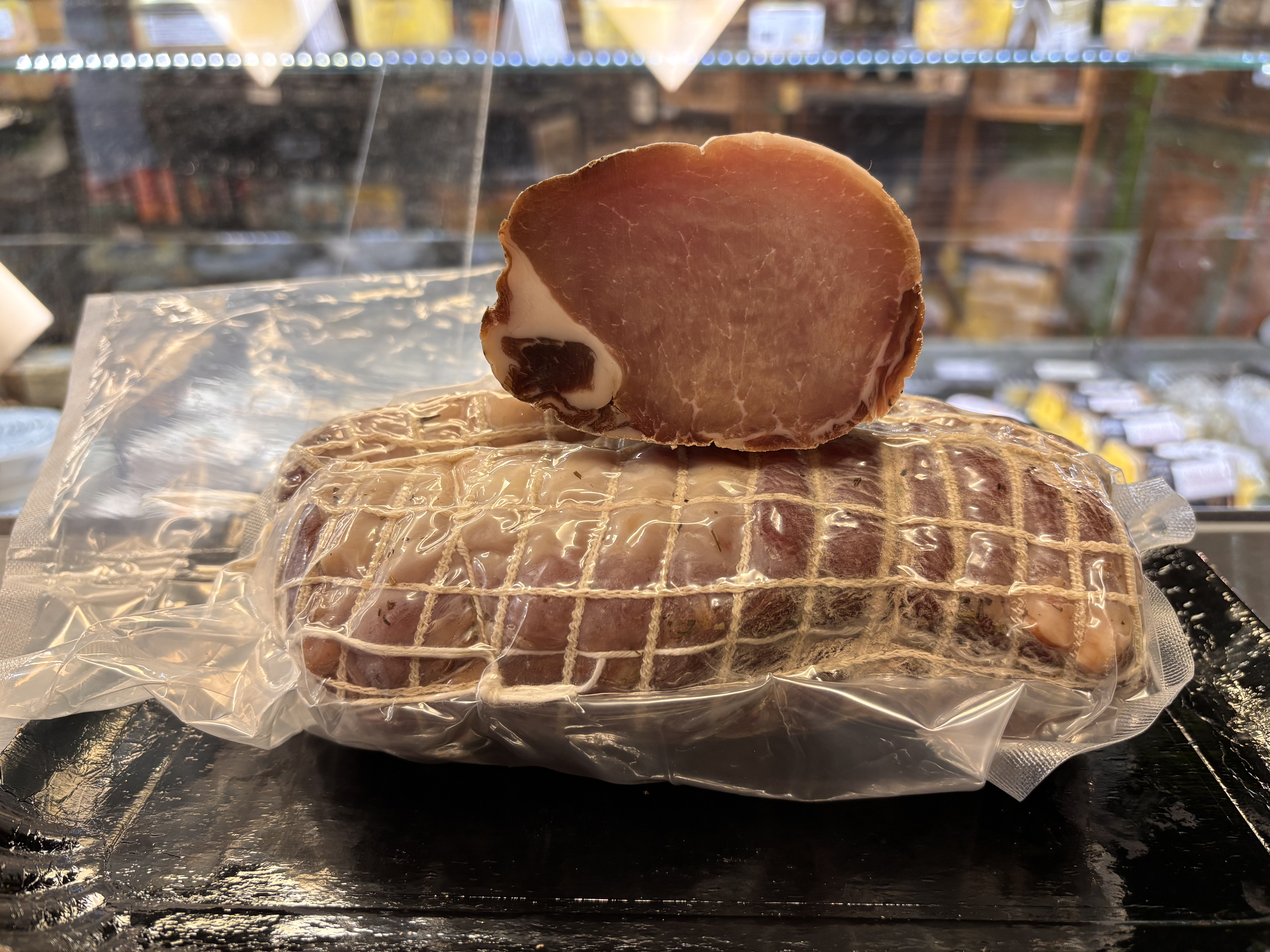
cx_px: 635
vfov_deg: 53.1
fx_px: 954
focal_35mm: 26
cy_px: 476
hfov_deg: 67.3
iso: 125
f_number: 1.6
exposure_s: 1/100
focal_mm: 5.96
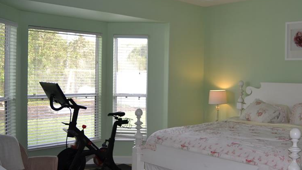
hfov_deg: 50.5
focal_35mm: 39
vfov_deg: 30.5
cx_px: 207
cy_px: 82
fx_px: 312
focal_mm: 18
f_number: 4
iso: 220
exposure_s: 1/125
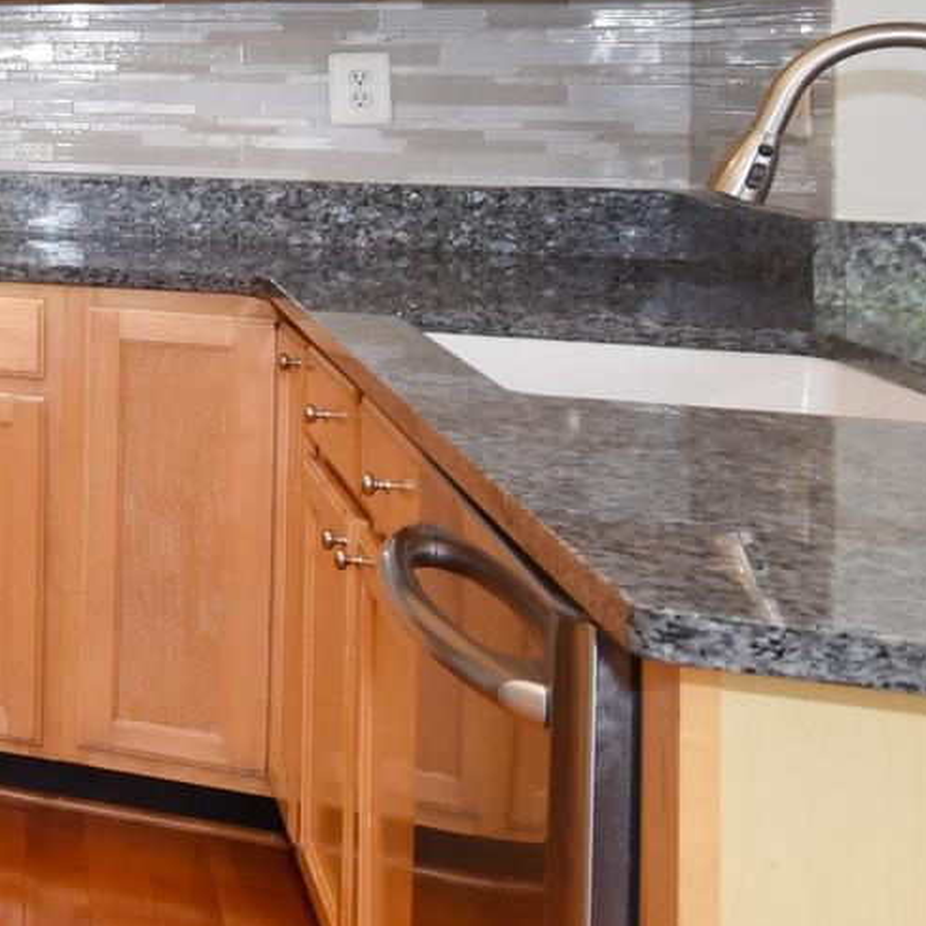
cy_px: 31
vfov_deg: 28.5
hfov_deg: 18.3
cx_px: -971
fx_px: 1725
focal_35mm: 57
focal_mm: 16
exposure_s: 1/100
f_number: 6.3
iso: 1250
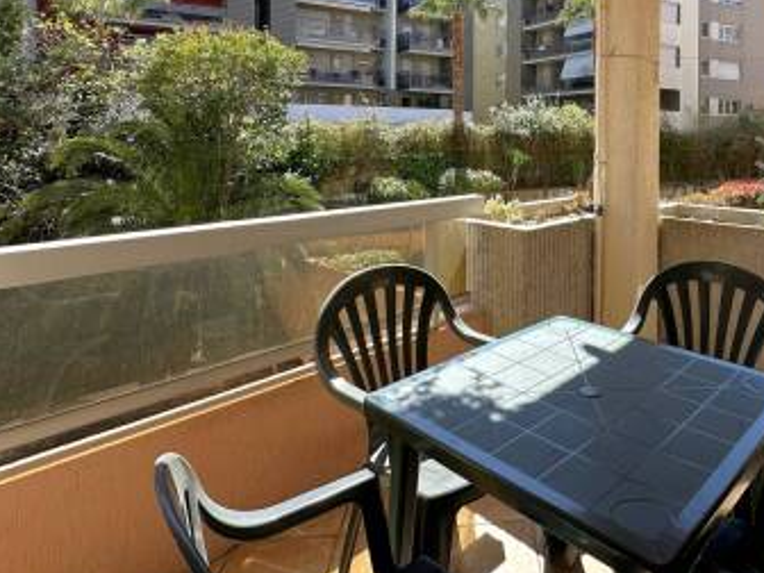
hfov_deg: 66.9
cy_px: 130
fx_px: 552
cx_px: 528
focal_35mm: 25
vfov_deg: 52.0
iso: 40
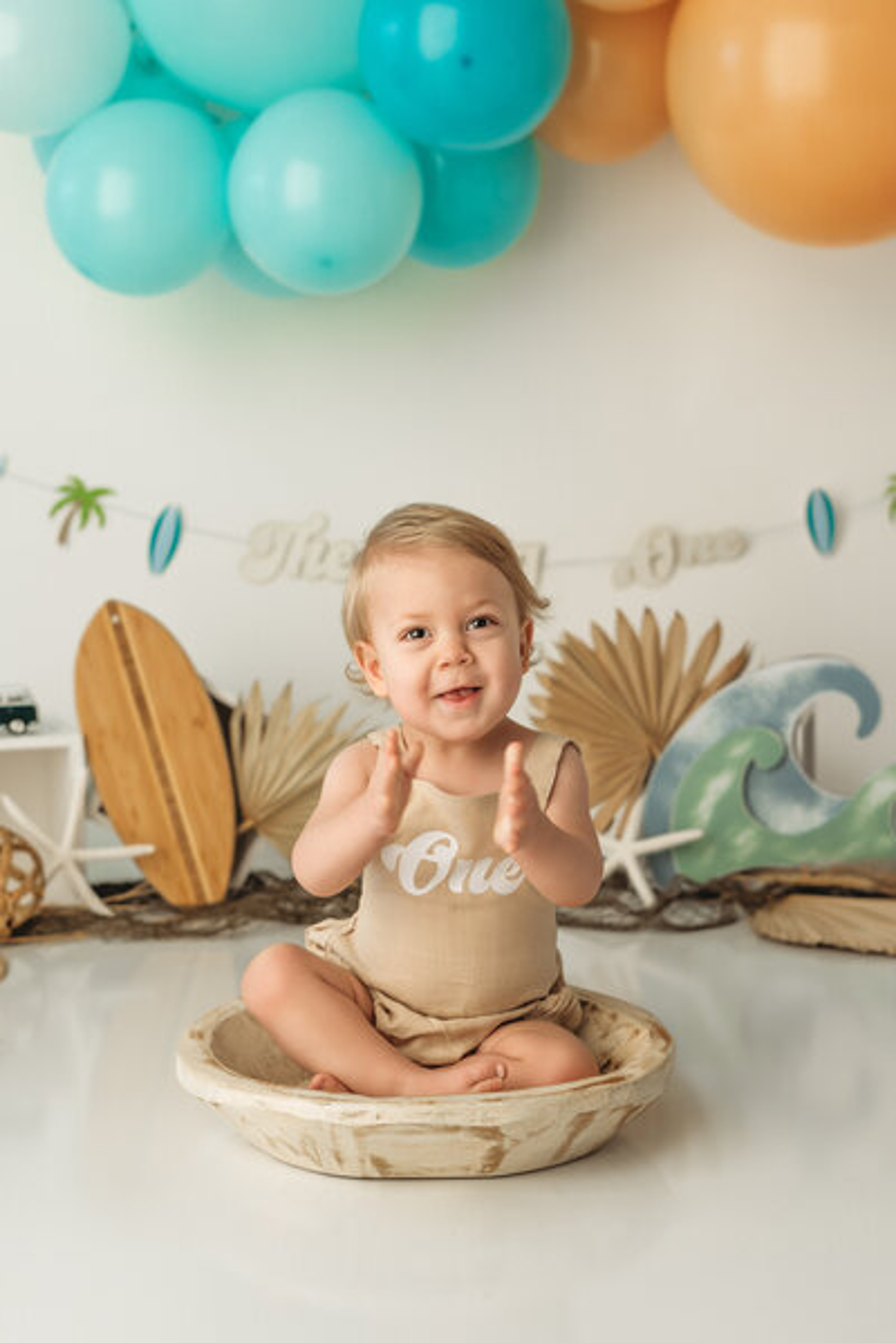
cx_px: 448
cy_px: 672
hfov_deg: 27.0
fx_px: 1867
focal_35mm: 50
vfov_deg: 39.6
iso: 125
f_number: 3.2
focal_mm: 50
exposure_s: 1/200
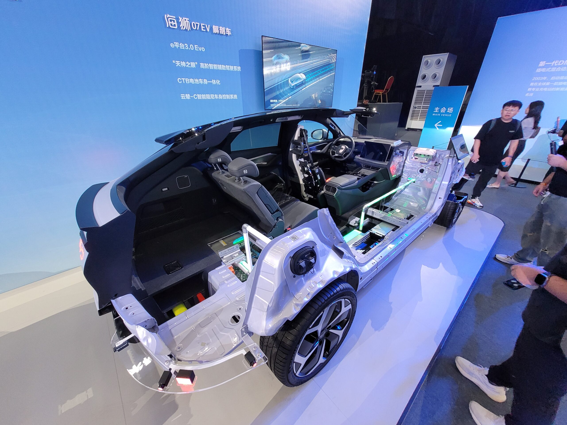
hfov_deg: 106.2
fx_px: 213
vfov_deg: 89.9
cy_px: 212
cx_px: 284
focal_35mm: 13
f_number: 2.2
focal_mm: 1.74
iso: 250
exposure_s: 1/50
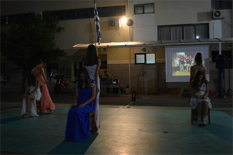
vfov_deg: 36.9
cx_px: 116
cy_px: 78
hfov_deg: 53.1
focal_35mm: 36
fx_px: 233
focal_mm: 24
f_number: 4
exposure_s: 1/250
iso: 3200
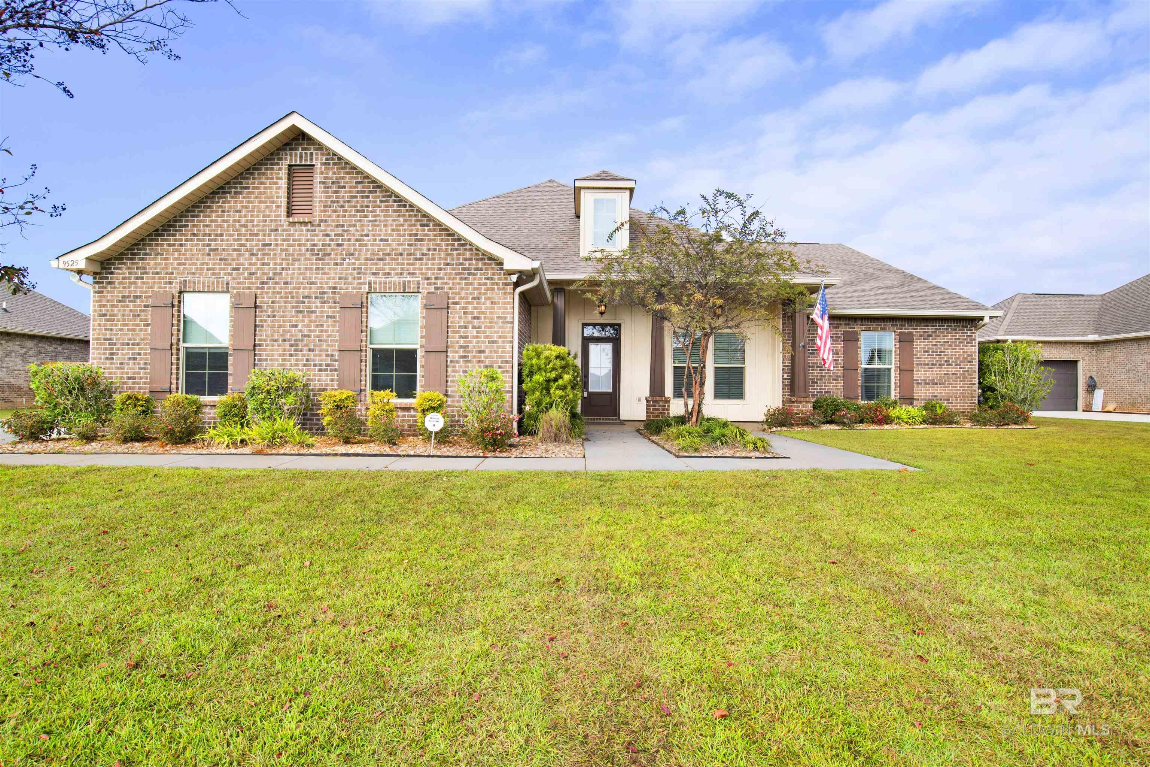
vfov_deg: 67.4
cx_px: 575
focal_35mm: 18
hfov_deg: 90.0
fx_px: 575
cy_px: 384
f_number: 11
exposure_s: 1/100
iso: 200
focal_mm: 18
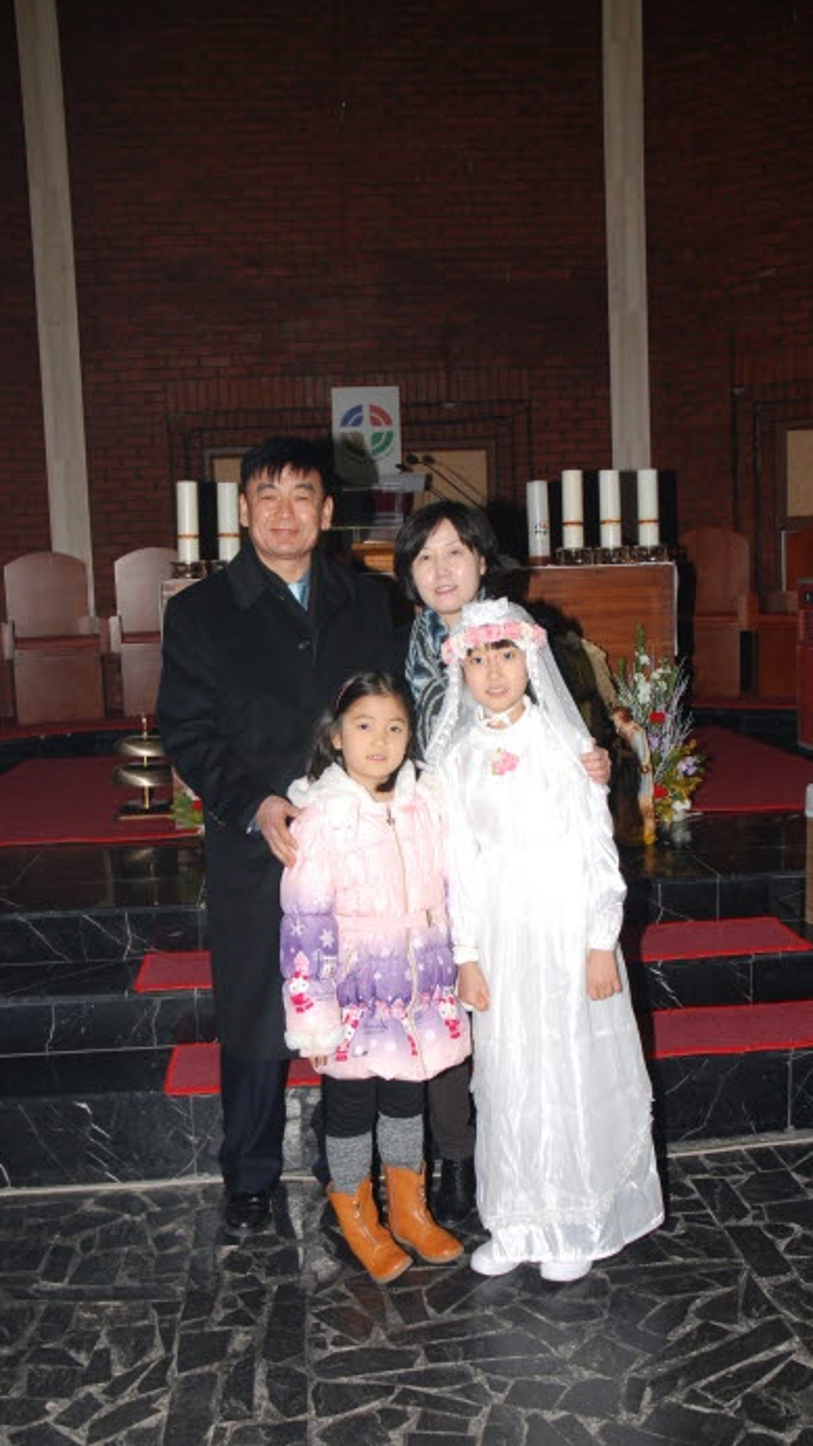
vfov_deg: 56.6
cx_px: 416
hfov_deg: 33.7
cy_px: 729
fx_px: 1342
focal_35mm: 35
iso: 200
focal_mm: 22
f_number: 5.6
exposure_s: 1/60
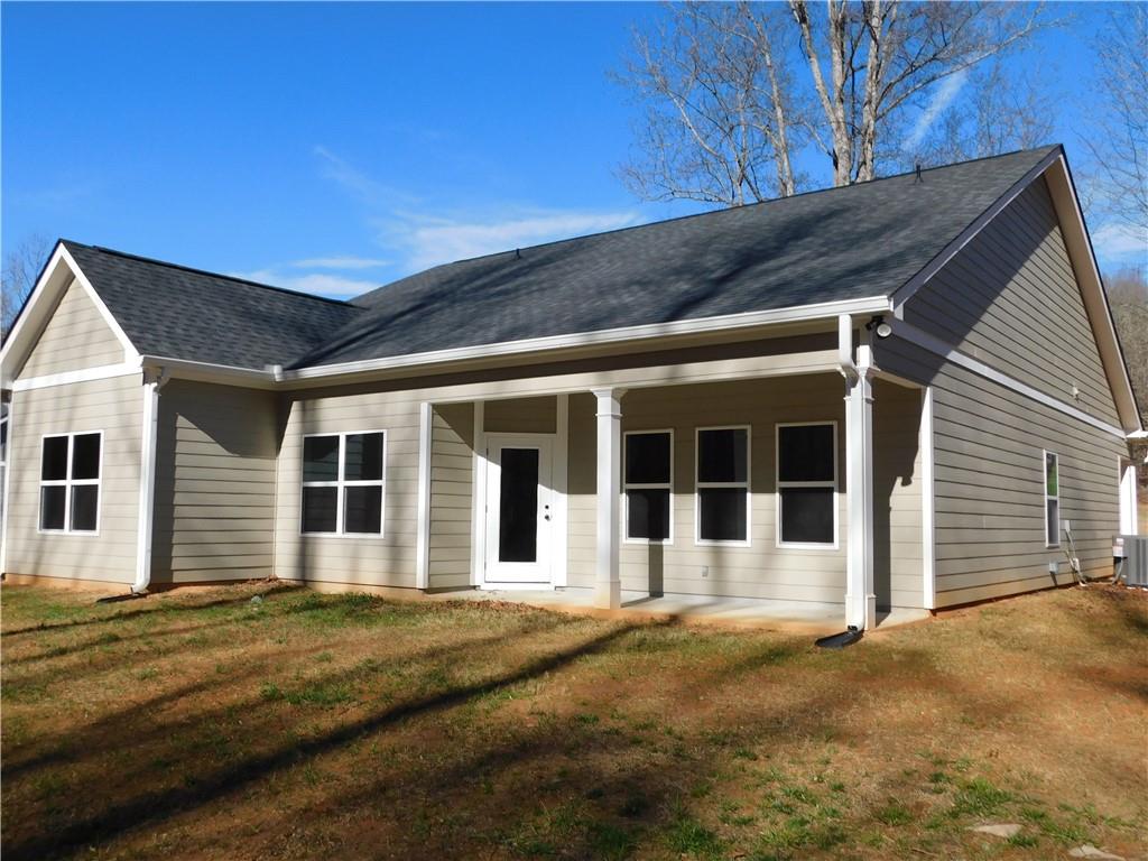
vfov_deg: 46.8
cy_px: 430
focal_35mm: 30
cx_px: 574
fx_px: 995
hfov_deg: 60.0
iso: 125
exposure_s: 1/400
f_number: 6.4
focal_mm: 5.3
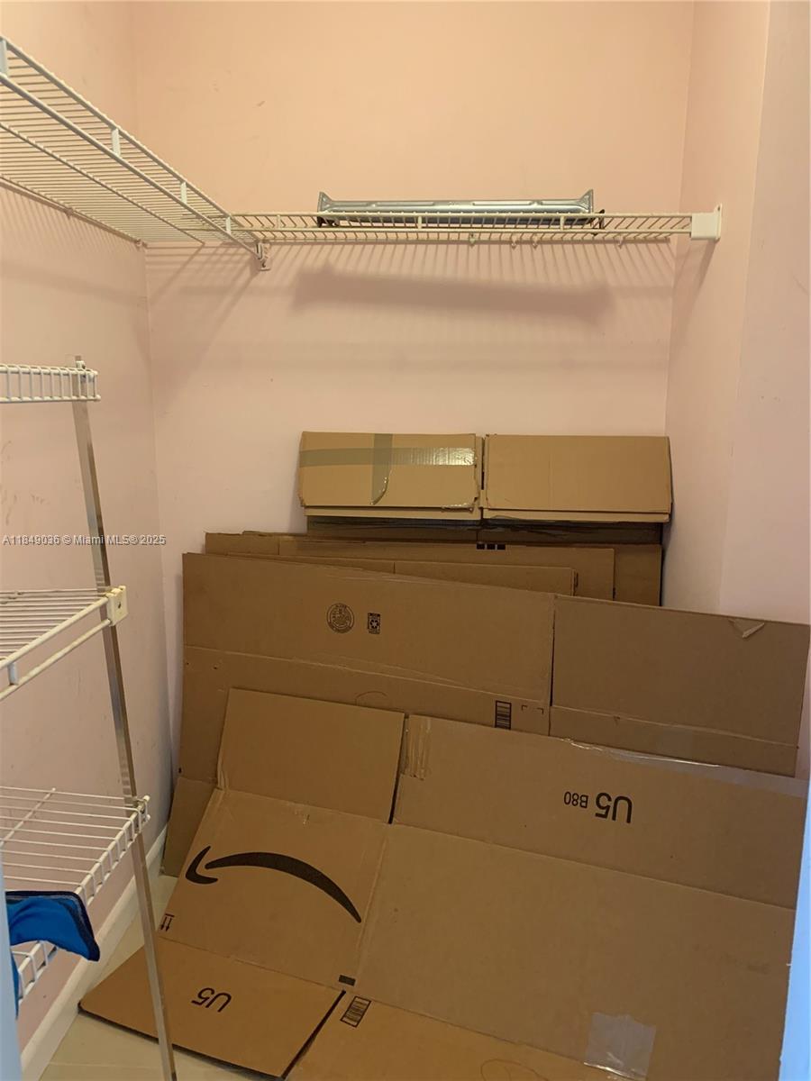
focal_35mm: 26
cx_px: 406
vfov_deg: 67.3
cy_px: 540
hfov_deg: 53.1
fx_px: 812
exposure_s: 1/60
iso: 320
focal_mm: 4.25
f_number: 1.8
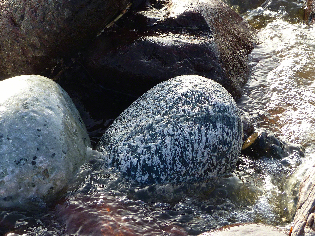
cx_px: 72
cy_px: 77
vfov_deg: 8.1
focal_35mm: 184
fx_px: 1675
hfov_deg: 10.7
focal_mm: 21.4
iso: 100
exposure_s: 1/200
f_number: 4
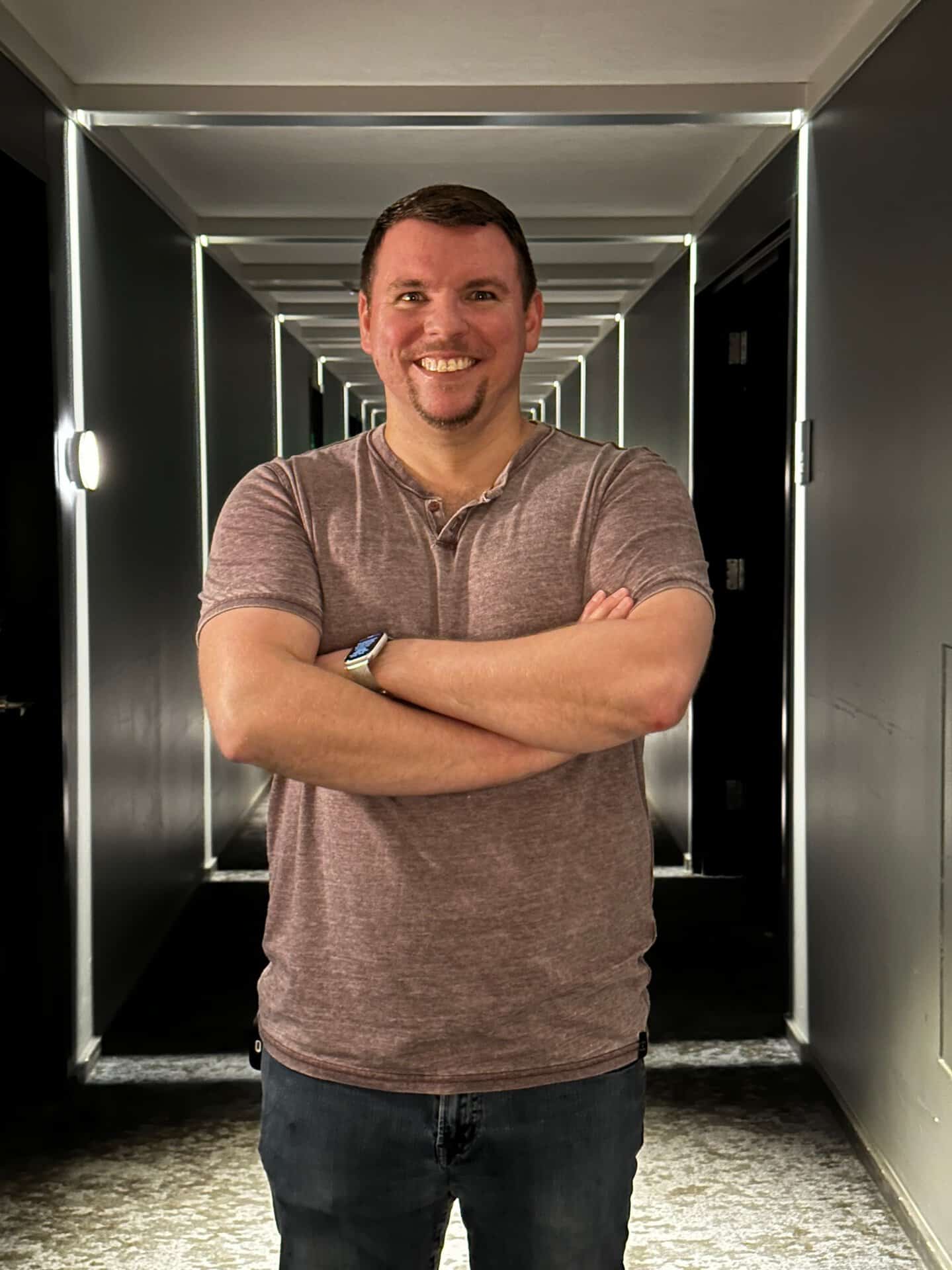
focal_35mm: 48
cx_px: 476
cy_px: 635
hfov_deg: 30.3
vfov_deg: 39.7
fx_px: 1761
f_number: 1.78
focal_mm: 6.86
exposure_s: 1/15
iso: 1000
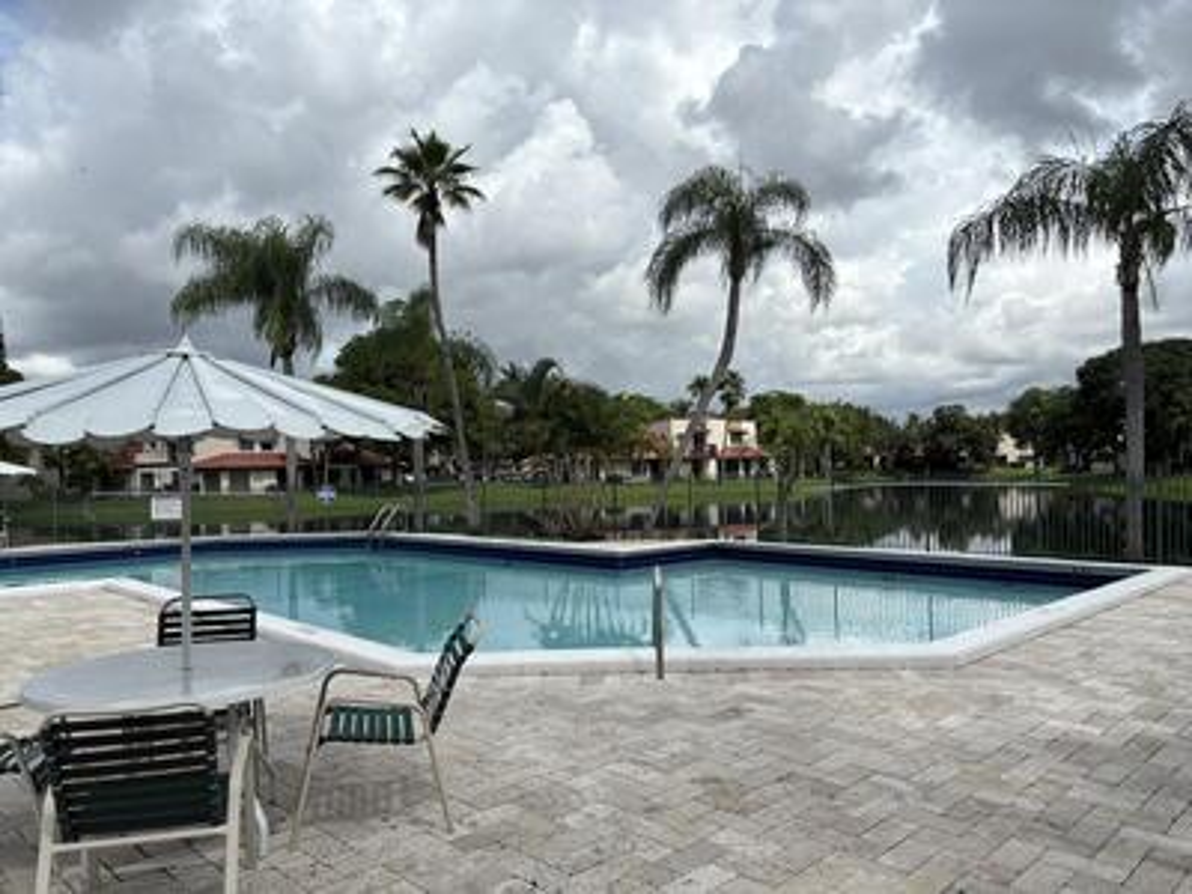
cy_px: 447
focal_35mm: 26
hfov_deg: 67.3
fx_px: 895
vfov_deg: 53.1
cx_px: 596
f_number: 1.6
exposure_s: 1/5618
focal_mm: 5.96
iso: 50
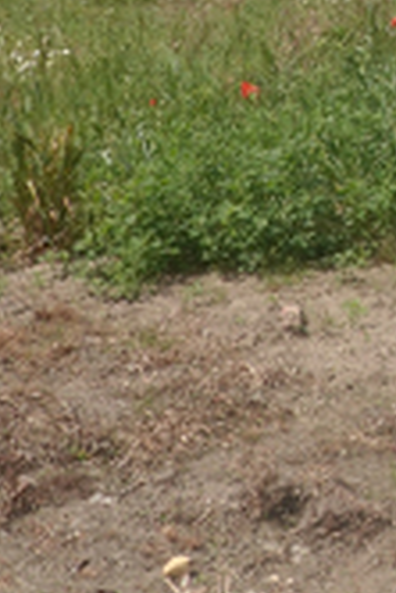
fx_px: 2140
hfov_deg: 9.8
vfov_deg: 14.8
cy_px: -268
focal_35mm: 130
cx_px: 821
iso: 125
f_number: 4.5
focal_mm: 9
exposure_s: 1/1000
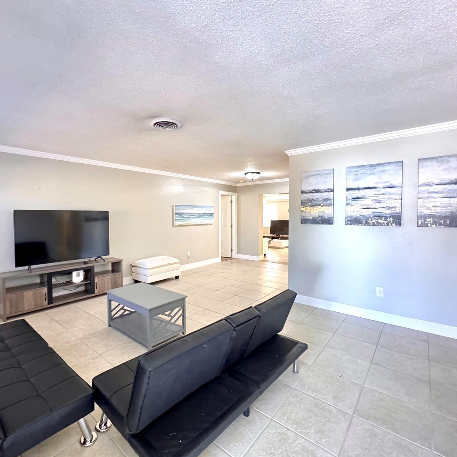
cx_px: 197
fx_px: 254
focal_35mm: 17
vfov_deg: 84.0
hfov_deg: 83.5
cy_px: 225
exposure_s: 1/60
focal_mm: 2.22
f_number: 2.2
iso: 800
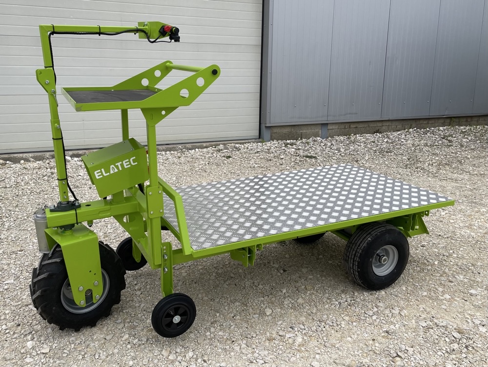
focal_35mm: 26
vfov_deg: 53.1
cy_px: 184
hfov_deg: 67.3
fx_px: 367
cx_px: 244
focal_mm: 4.2
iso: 32
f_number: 1.6
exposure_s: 1/1182
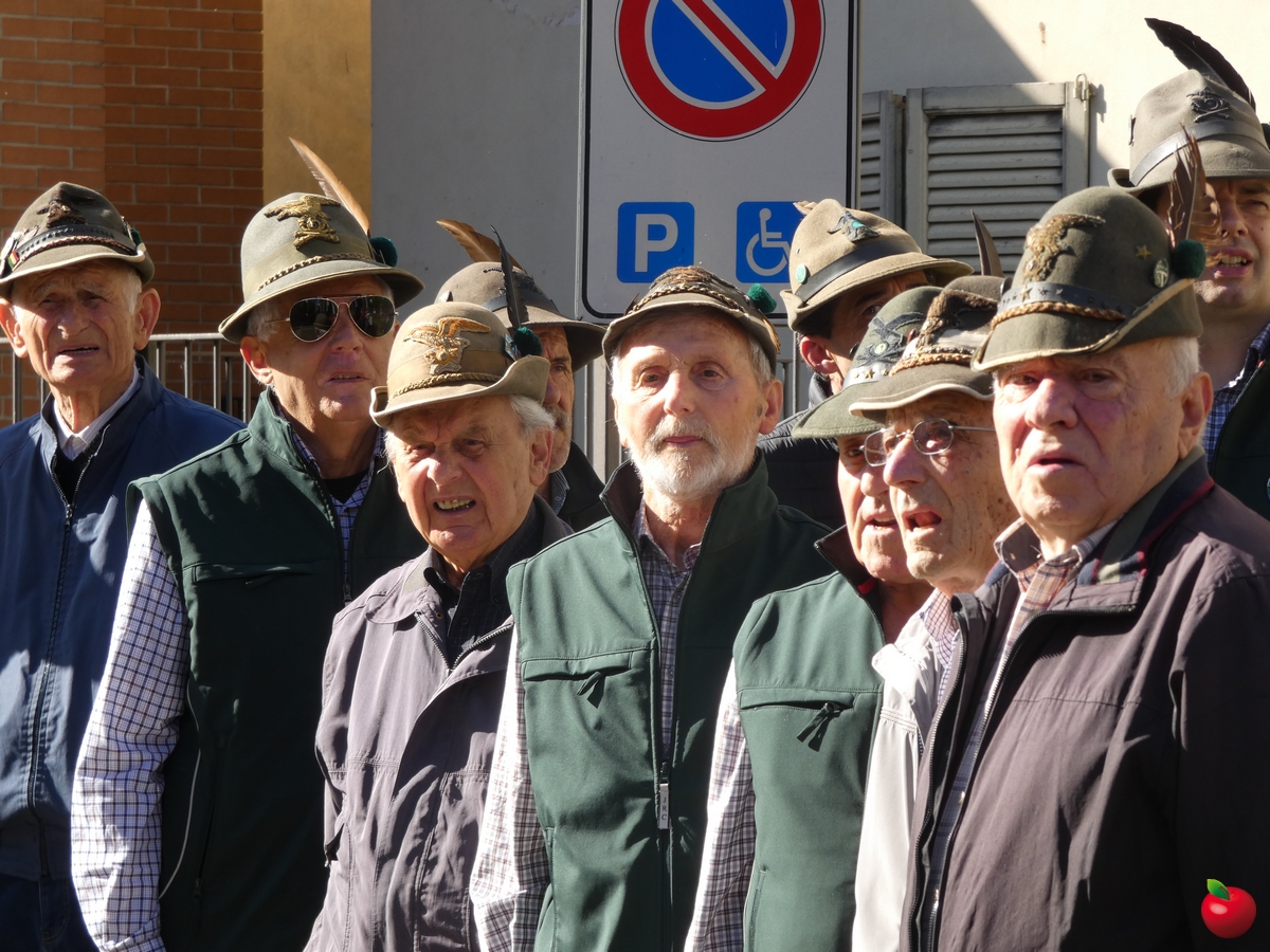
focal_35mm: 200
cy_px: 476
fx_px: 7338
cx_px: 635
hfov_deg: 9.9
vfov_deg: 7.4
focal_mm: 35.8
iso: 80
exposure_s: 1/125
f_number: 5.5
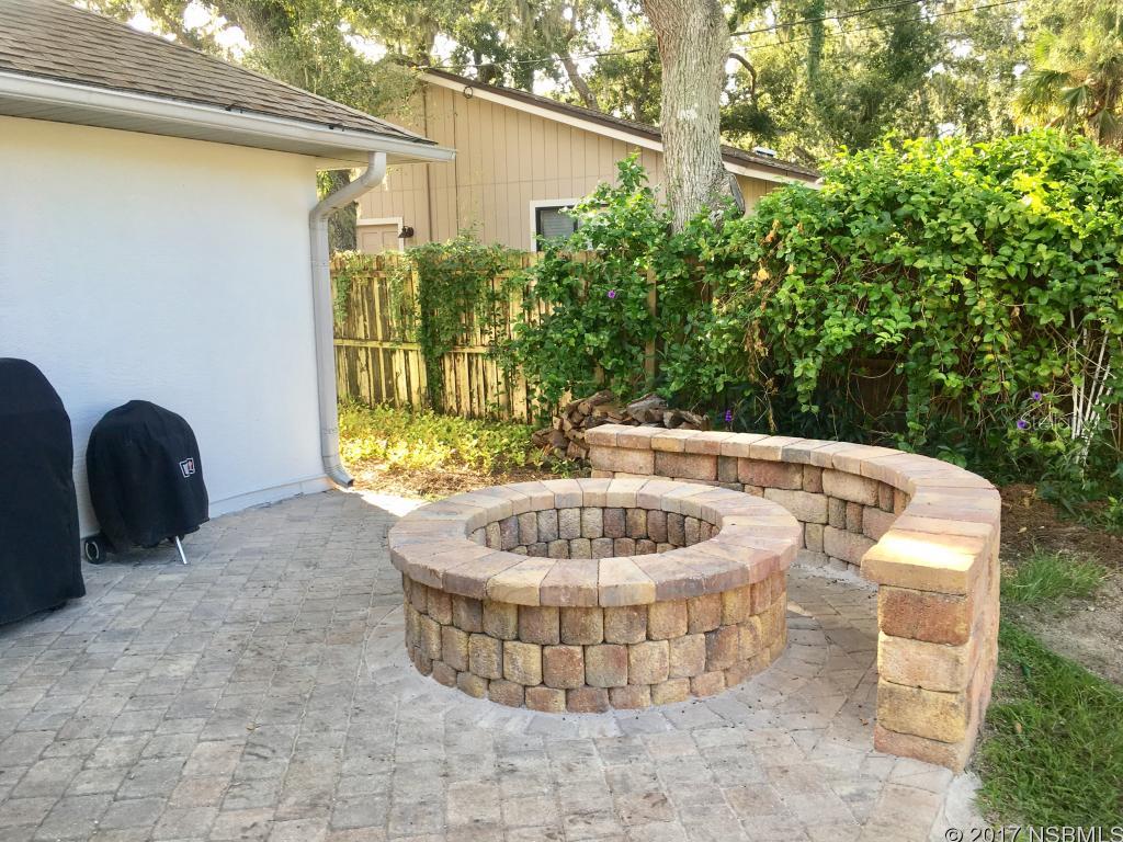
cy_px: 421
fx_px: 941
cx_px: 562
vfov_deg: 48.2
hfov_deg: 61.7
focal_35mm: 29
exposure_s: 1/120
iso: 25
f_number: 2.2
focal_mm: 4.15
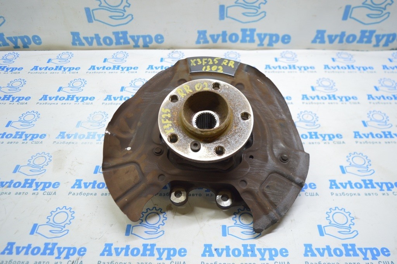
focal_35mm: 30
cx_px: 198
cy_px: 132
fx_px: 331
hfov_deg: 62.0
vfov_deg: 43.5
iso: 400
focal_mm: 20
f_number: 3.8
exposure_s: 1/40
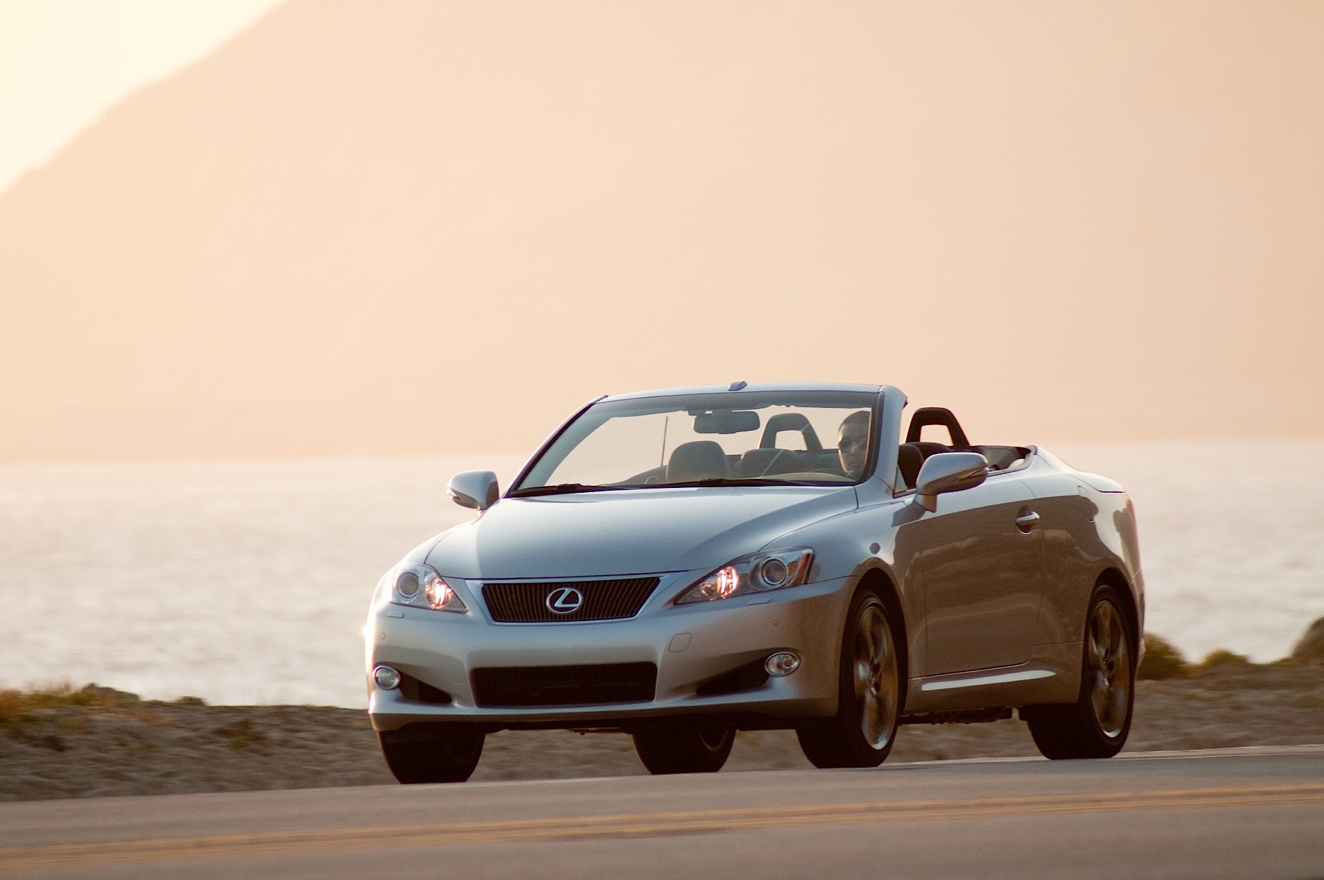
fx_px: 16529
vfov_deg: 3.0
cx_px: 662
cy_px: 440
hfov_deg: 4.6
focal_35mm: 450
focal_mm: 300
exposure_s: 1/200
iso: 200
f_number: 5.6
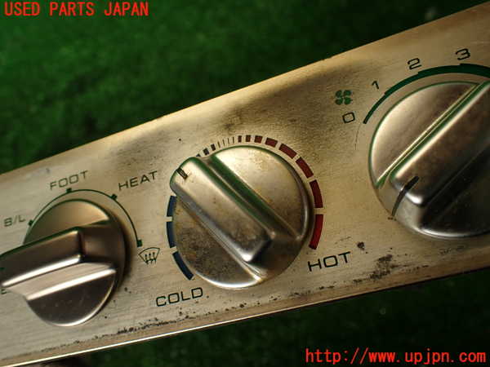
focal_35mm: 32
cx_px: 245
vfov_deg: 44.2
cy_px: 184
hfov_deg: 56.8
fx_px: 453
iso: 100
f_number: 2.4
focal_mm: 5.79
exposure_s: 1/125
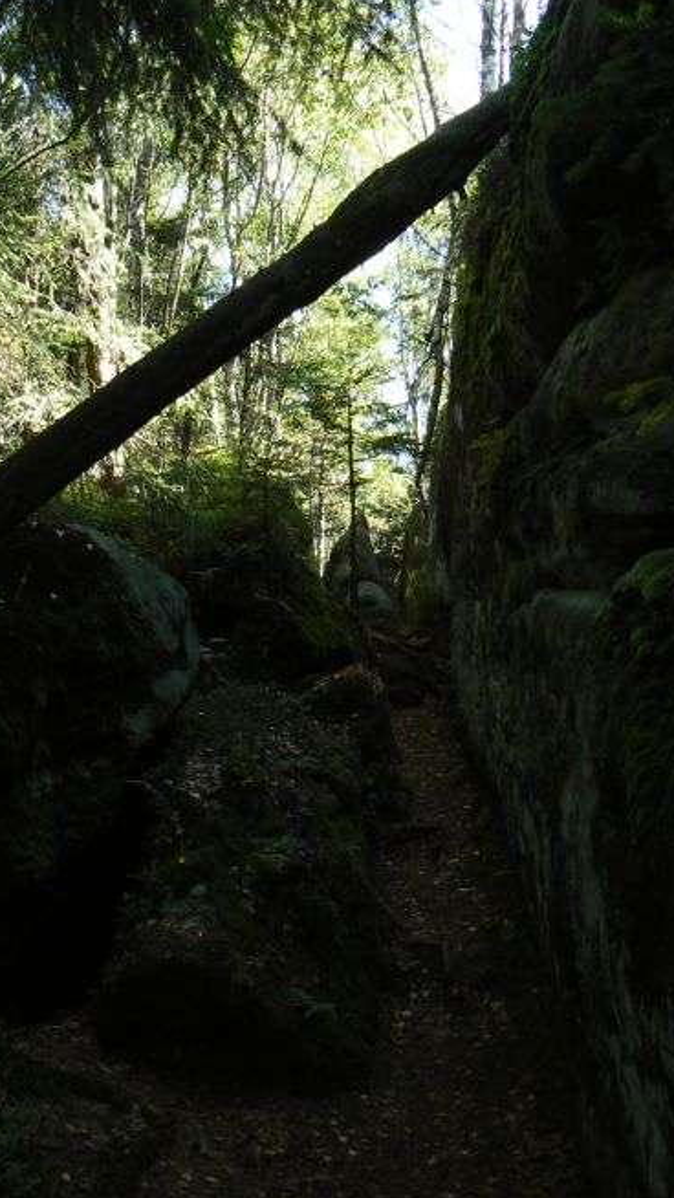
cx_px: 233
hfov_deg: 29.5
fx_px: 1271
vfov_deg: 50.5
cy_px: 594
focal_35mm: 40
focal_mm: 6
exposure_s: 1/30
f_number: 4
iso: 100
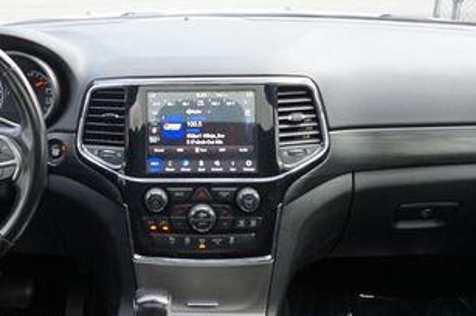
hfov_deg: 38.8
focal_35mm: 50
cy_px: 124
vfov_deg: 26.9
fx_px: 660
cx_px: 132
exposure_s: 1/60
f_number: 4
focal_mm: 16
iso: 320
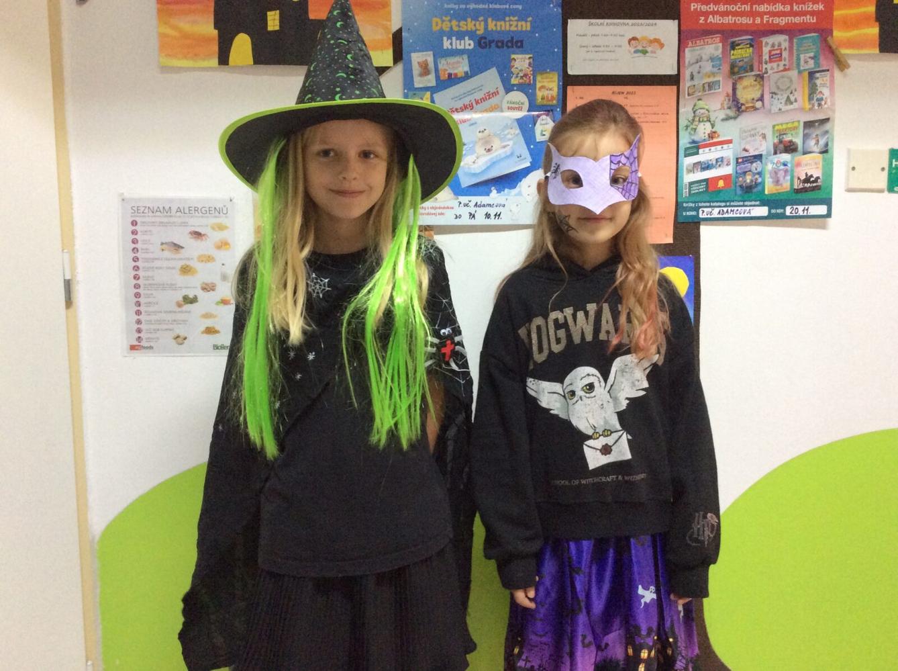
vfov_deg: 44.0
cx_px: 449
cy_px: 336
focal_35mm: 32
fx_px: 829
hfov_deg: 56.9
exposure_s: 1/25
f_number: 2.4
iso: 200
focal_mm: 3.3
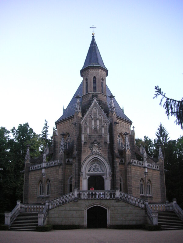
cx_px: 92
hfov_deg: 38.7
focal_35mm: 37
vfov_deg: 50.1
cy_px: 122
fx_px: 261
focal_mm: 6.1
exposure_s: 1/20
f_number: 2.8
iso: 100
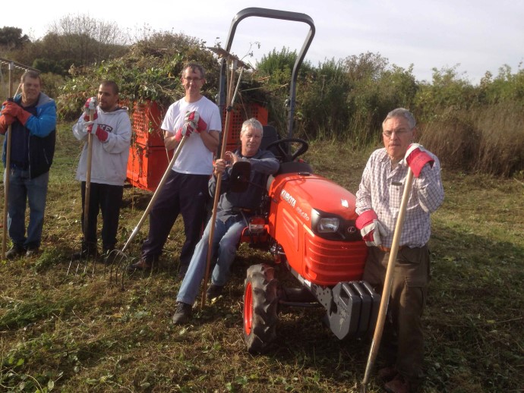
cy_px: 196
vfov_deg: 43.0
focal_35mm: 33
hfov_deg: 55.3
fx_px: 500
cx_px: 262
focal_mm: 4.12
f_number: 2.4
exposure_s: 1/935
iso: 50
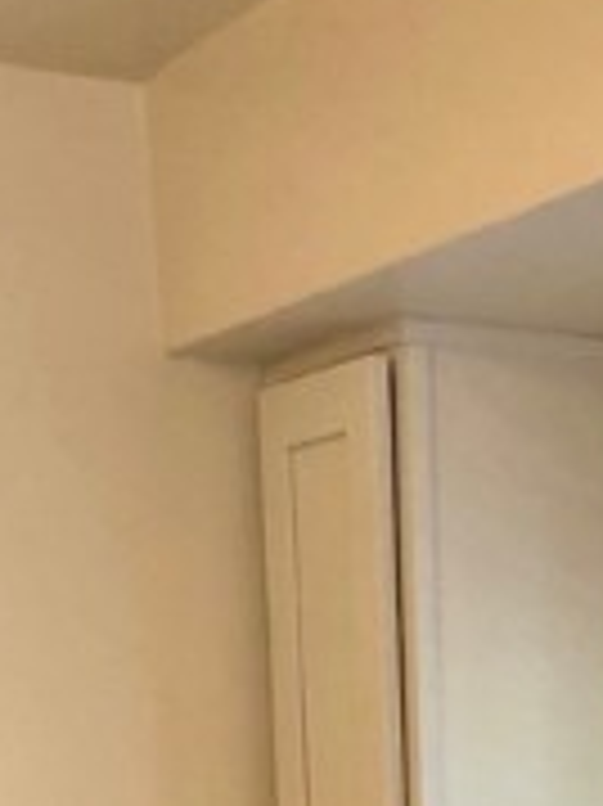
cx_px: 806
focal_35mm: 120
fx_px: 2790
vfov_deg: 13.7
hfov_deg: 12.0
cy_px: 1662
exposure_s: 1/30
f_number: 1.8
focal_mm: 4
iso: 40
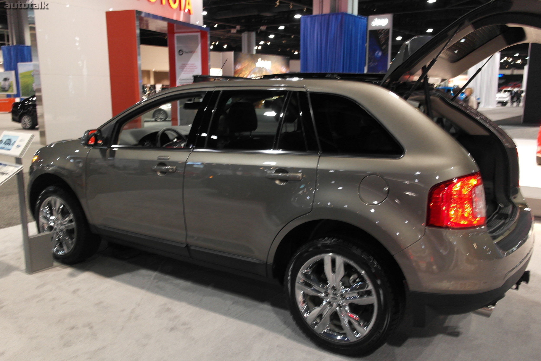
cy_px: 180
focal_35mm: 30
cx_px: 270
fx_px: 451
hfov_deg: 61.9
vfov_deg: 43.6
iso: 400
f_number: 3.5
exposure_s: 1/20
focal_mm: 20
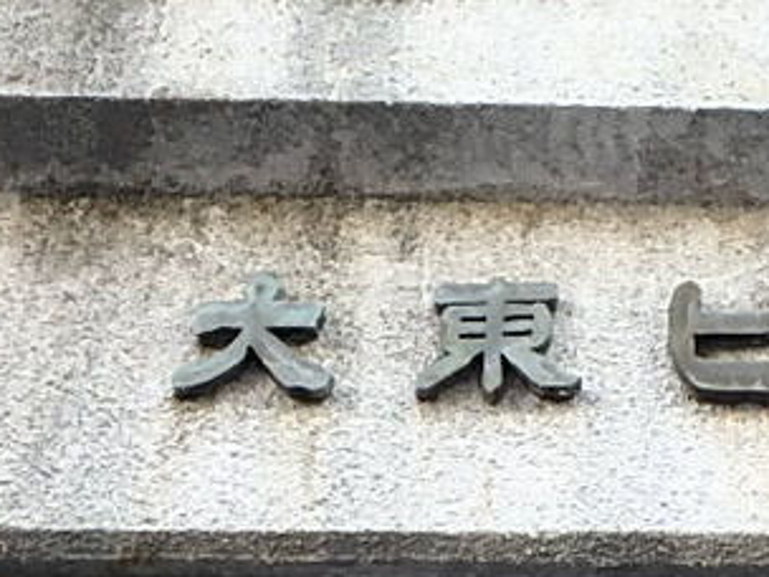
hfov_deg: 28.4
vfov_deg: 21.9
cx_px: 607
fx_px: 1488
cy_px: 367
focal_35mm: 67
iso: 200
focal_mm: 6
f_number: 4.9
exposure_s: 1/50
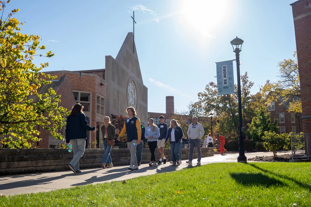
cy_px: 104
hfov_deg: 53.1
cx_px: 156
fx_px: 311
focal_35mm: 36
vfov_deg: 36.9
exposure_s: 1/1000
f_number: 2.8
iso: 100
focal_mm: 24
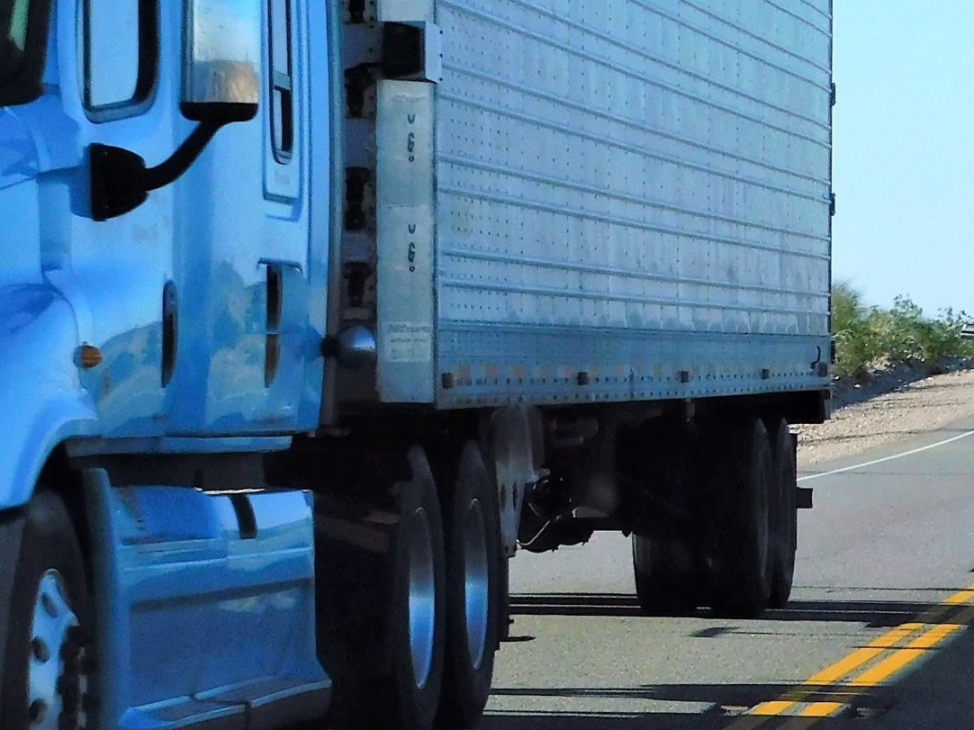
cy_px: 116
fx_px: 4726
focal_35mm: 168
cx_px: 113
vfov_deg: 8.8
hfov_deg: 11.7
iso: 125
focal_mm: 12.6
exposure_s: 1/1000
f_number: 4.3
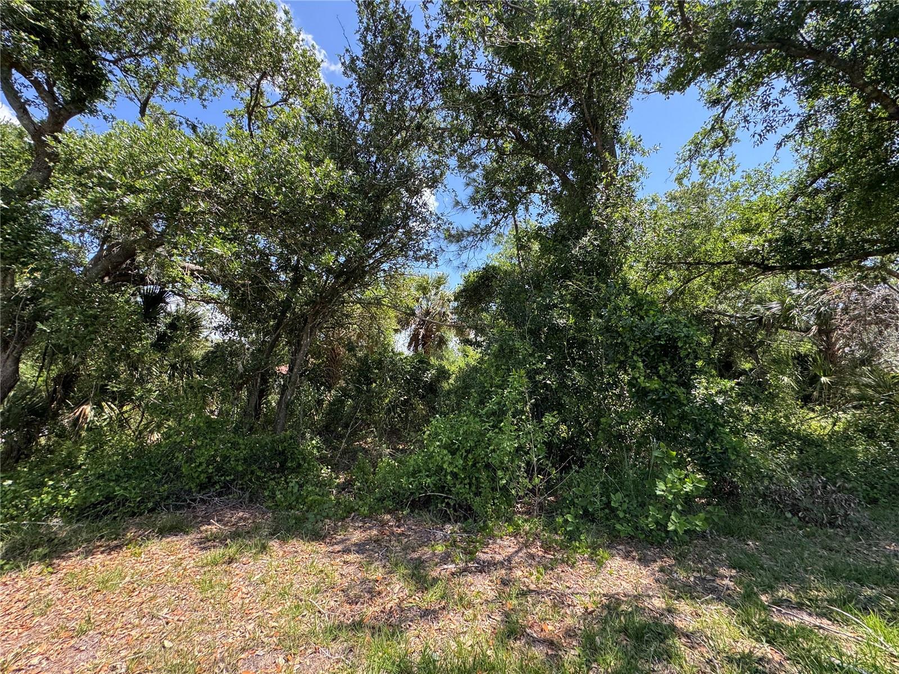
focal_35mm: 14
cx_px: 450
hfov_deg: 102.1
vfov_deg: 85.7
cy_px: 337
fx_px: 364
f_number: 2.2
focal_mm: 2.22
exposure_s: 1/252
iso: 40
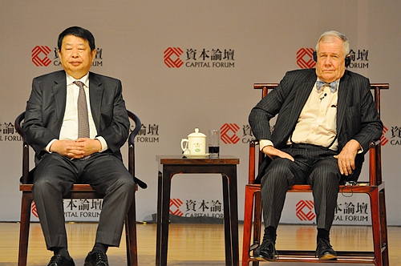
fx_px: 3337
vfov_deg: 4.6
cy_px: 133
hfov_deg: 6.9
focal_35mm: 300
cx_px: 200
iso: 1600
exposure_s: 1/60
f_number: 5.3
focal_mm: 200
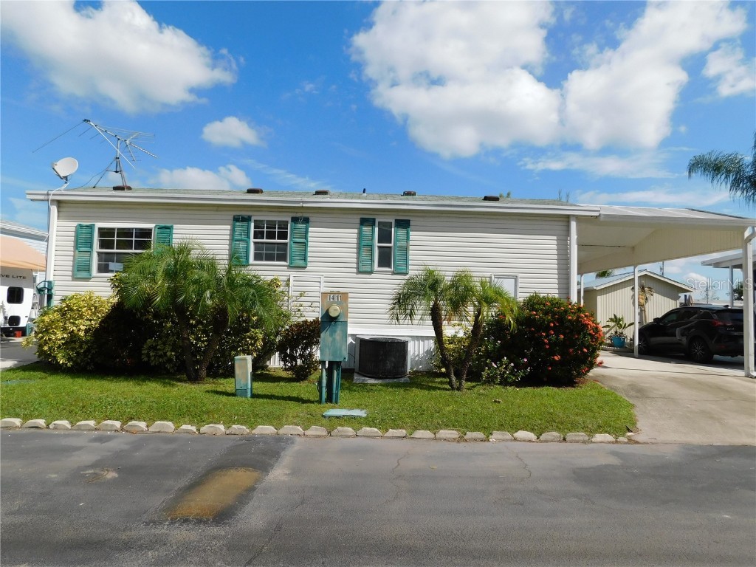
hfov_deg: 73.9
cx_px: 378
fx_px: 502
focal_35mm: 23
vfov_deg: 58.9
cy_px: 284
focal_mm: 4
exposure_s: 1/640
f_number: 6
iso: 125
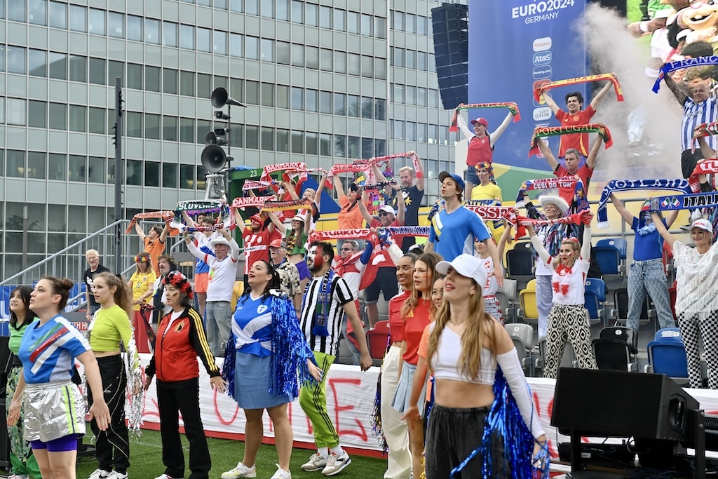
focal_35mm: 52
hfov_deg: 38.2
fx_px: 1037
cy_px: 240
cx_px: 359
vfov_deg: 26.0
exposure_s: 1/125
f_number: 3.5
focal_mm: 52
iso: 100
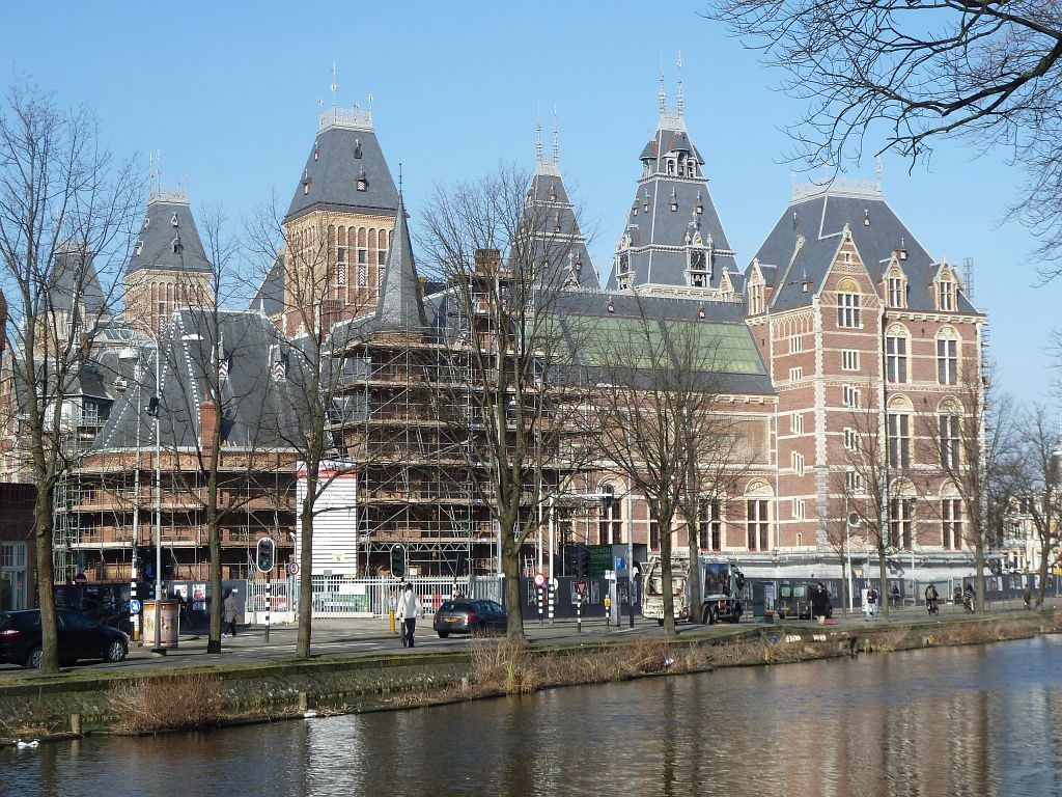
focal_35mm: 67
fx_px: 2056
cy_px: 398
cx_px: 531
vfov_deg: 21.9
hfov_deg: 29.0
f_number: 4.1
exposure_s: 1/400
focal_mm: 11
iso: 80
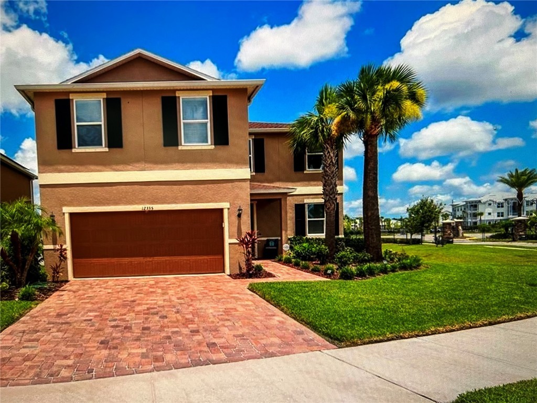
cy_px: 202
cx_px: 268
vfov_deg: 53.1
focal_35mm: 26
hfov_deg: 67.3
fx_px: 403
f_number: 1.5
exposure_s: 1/78
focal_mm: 5.7
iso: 125
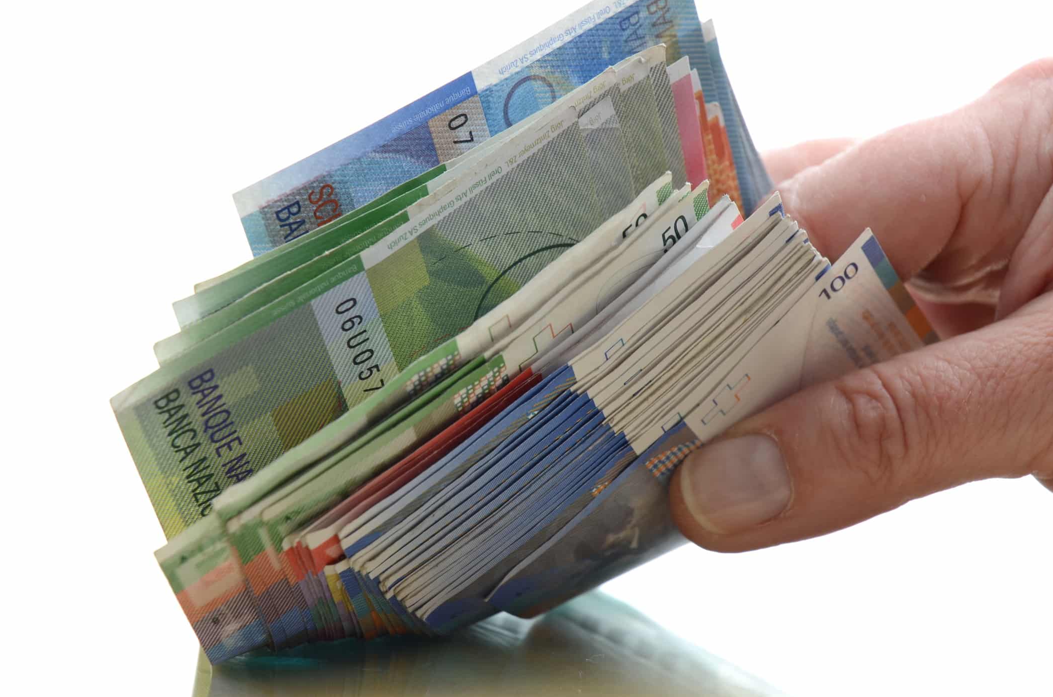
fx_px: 3444
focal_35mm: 118
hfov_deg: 17.4
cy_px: 309
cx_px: 533
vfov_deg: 11.6
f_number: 8
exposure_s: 1/80
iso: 100
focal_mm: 70
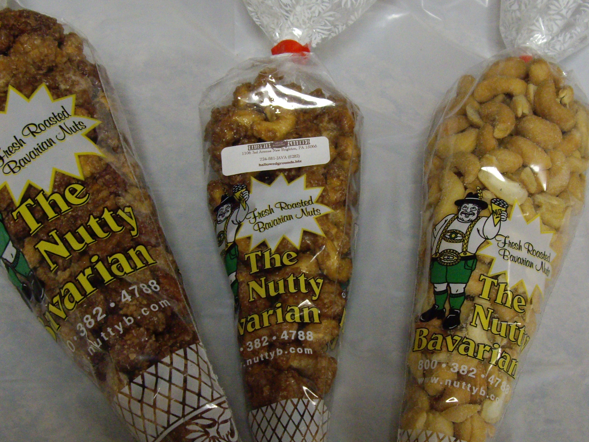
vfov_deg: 21.9
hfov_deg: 29.0
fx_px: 1140
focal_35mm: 67
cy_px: 248
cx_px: 309
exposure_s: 1/80
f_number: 2.8
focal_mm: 7.9
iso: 400
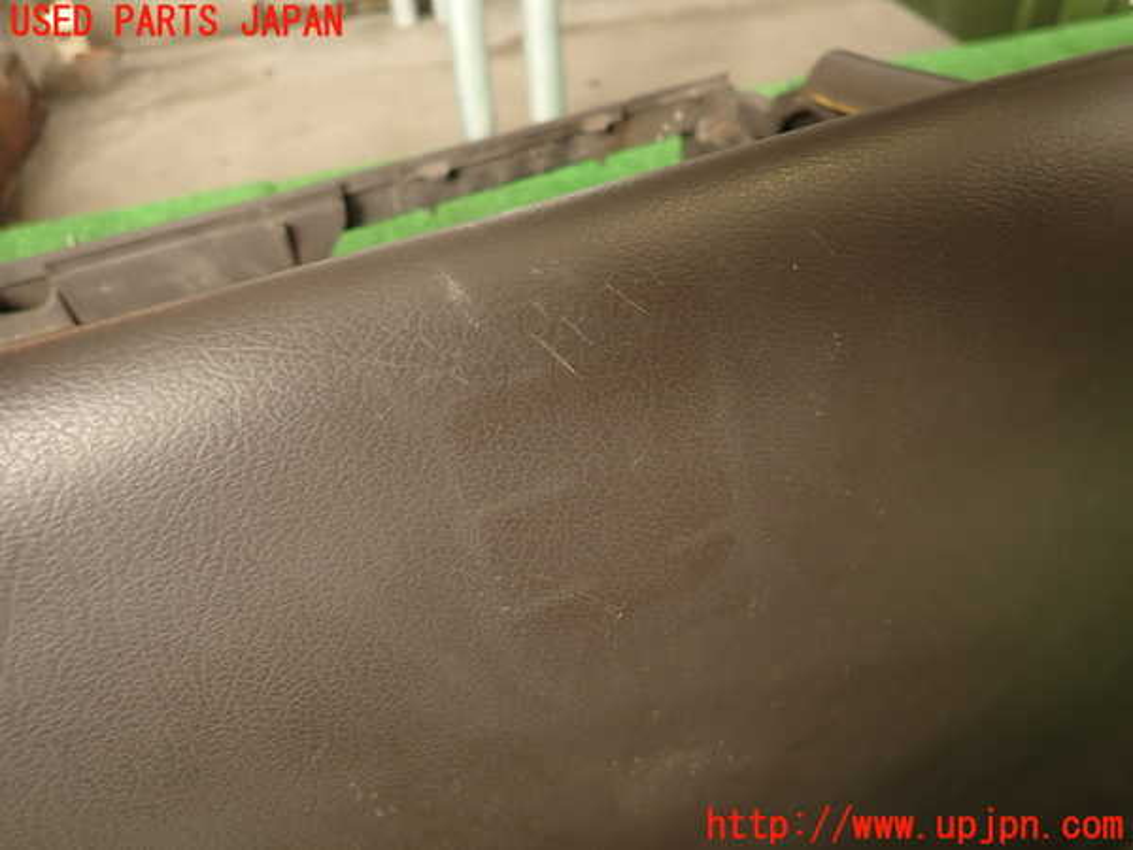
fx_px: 818
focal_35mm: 25
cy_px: 425
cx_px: 566
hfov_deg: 69.4
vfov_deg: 54.9
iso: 125
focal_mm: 4.5
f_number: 2
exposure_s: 1/60
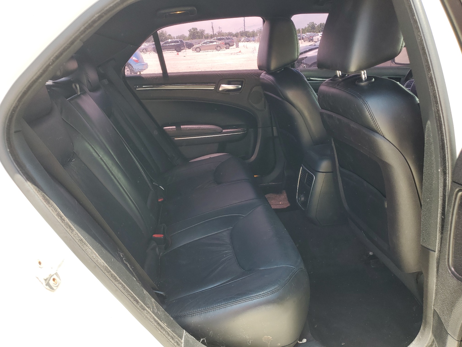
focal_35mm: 26
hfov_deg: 67.3
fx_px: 347
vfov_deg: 53.1
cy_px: 174
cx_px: 231
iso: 50
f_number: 1.5
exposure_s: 1/294
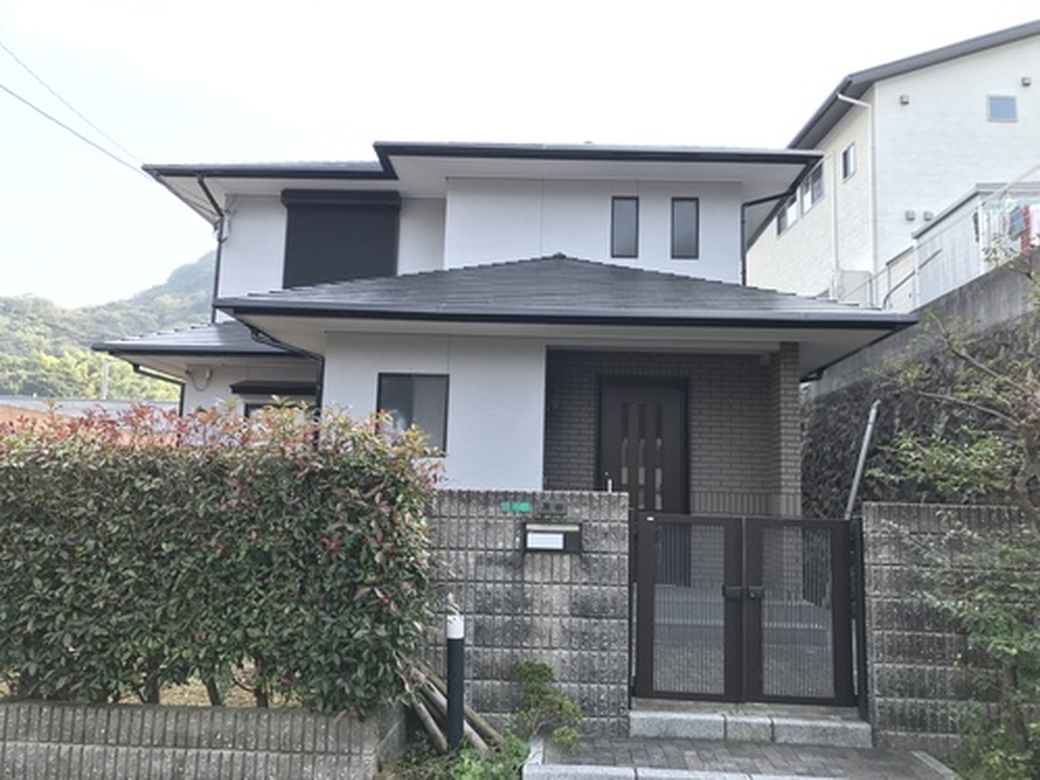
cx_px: 520
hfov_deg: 63.4
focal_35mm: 28
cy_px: 390
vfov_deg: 49.7
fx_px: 841
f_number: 1.8
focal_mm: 3.99
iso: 20
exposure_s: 1/335
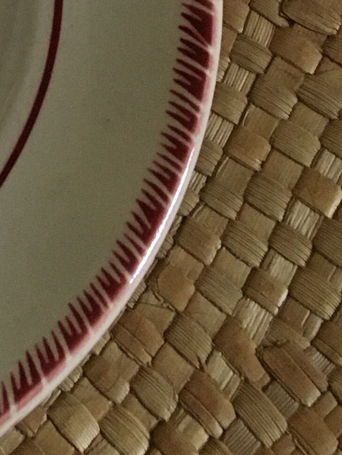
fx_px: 1580
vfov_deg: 14.7
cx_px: -291
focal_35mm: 120
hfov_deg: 11.4
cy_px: -317
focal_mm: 4.15
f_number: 2.2
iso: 200
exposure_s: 1/33
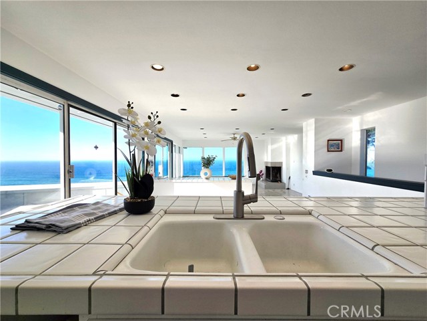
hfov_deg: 106.2
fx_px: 160
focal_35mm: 13
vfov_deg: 89.9
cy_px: 160
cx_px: 214
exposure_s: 1/2000
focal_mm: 2.2
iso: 64
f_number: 2.2
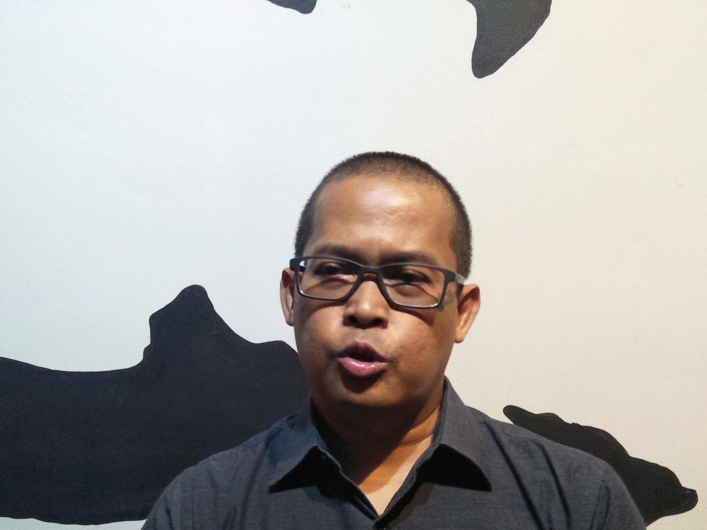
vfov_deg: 45.3
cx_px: 327
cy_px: 392
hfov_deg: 59.9
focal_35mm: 30
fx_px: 613
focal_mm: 3.46
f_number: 2.2
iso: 568
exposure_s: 1/33
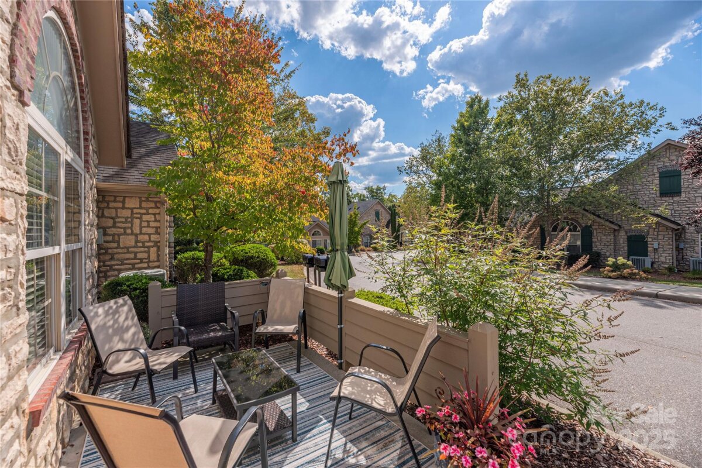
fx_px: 273
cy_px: 234
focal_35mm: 14
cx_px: 351
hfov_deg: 104.3
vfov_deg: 81.2
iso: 320
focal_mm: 14
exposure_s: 1/3200
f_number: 7.1
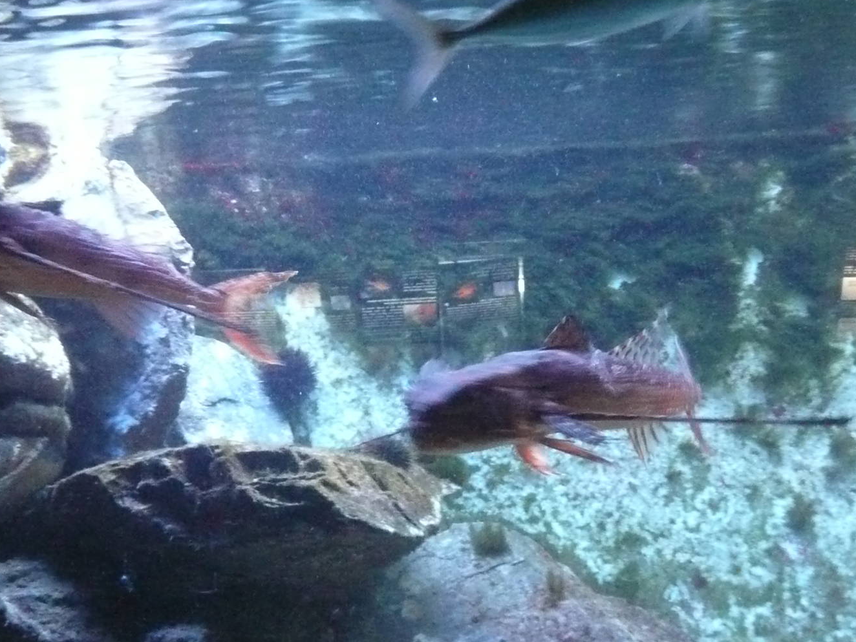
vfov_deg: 25.2
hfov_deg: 33.2
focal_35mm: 58
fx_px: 1434
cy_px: 327
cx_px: 354
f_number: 3.5
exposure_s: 1/13
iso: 800
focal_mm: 5.2
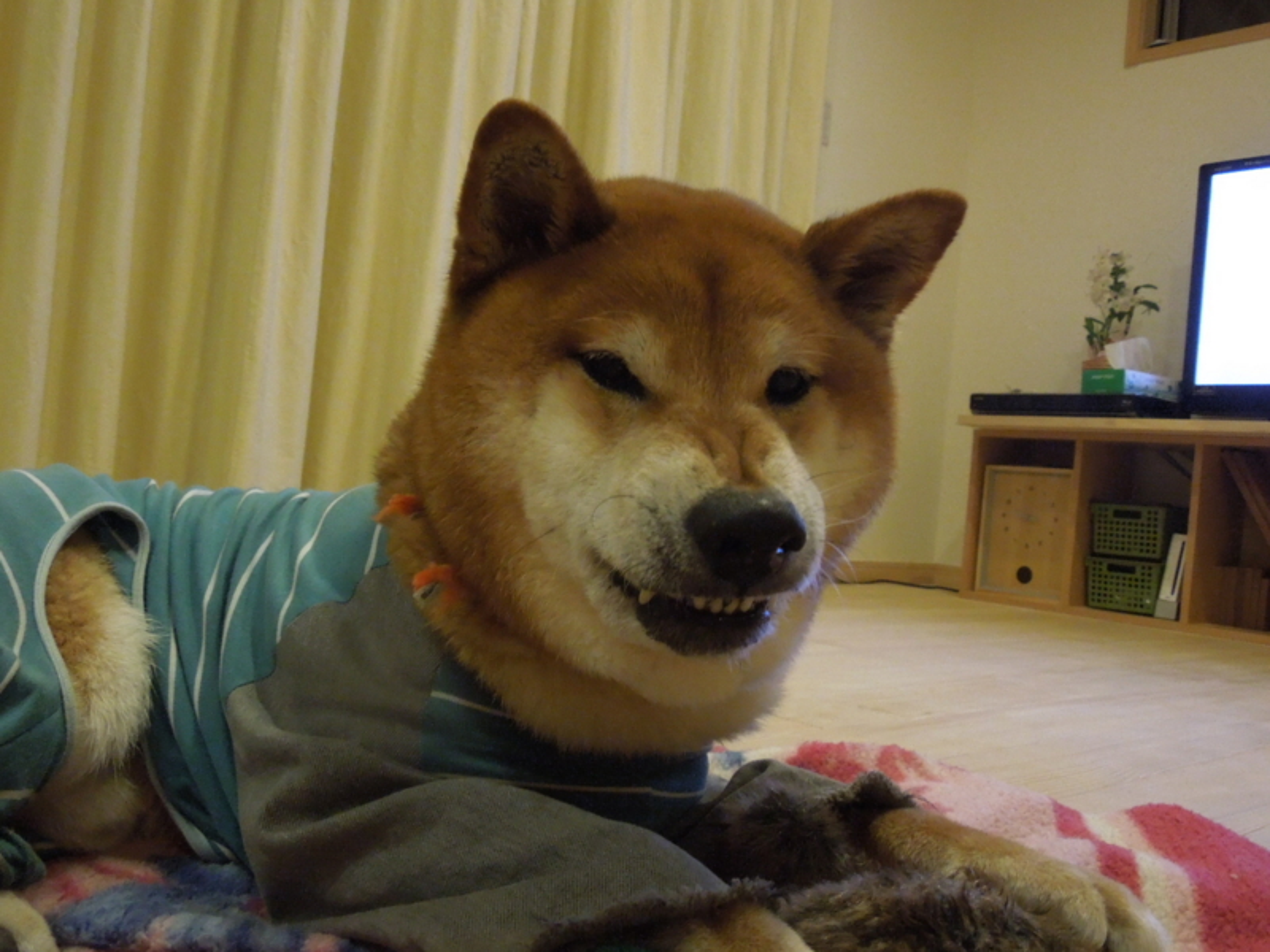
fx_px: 1137
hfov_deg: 58.4
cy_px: 476
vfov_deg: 45.4
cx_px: 635
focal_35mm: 31
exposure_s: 1/30
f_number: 3.6
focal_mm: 5.6
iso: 1100
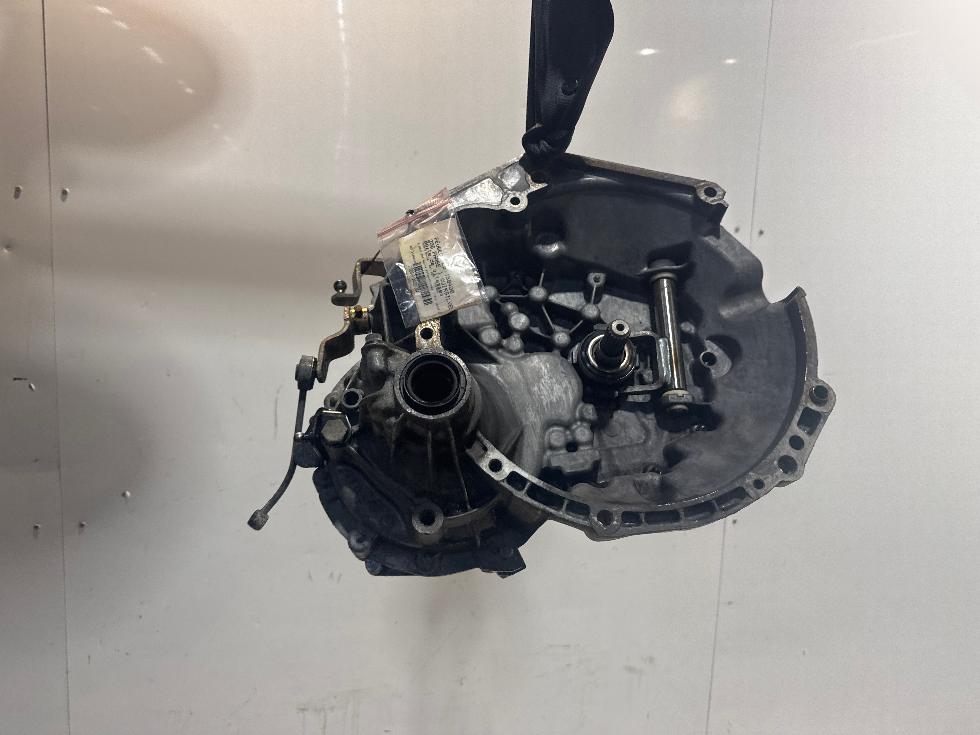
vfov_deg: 56.8
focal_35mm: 24
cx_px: 490
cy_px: 368
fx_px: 679
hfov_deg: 71.6
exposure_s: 1/100
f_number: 1.78
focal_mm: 6.76
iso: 64
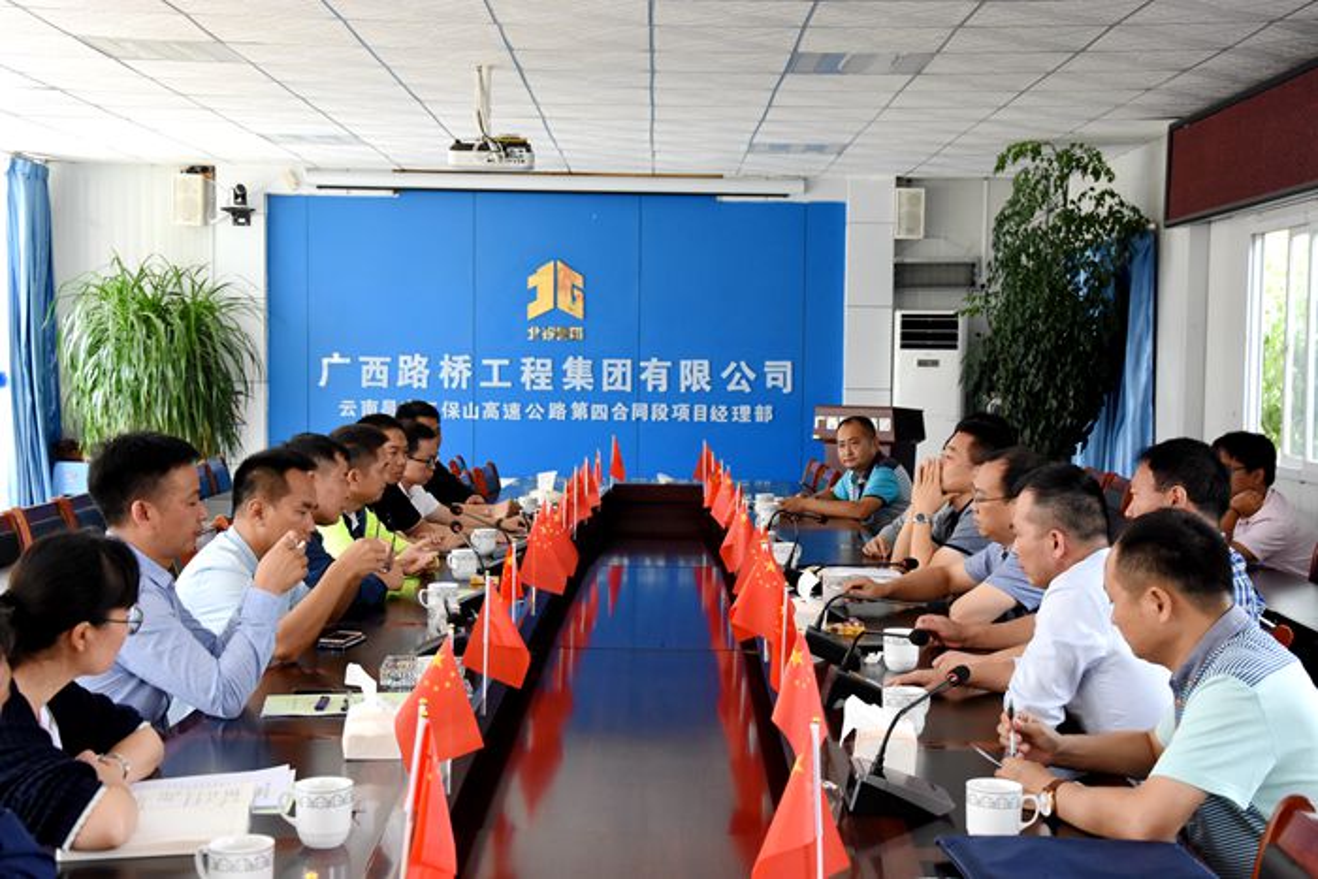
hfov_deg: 37.8
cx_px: 659
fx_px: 1922
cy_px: 440
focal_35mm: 52
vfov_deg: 25.8
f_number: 5.6
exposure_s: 1/160
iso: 1250
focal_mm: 35
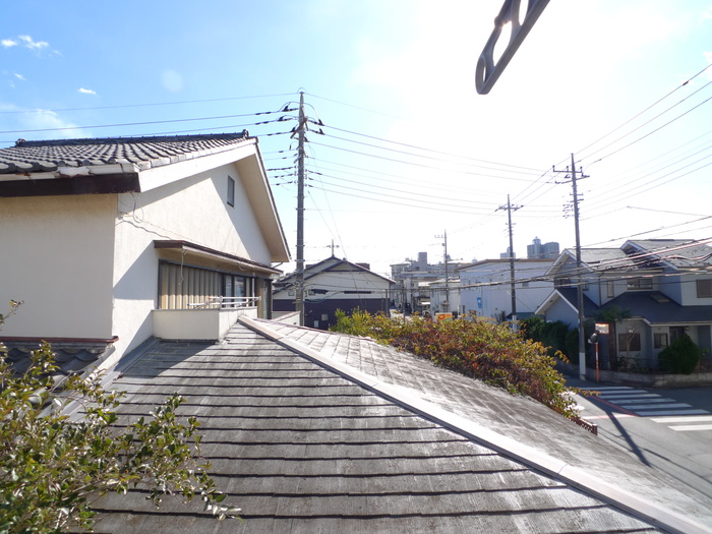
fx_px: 494
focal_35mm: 24
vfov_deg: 56.8
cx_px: 356
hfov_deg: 71.6
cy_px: 267
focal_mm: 5.1
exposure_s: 1/400
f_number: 4
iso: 80
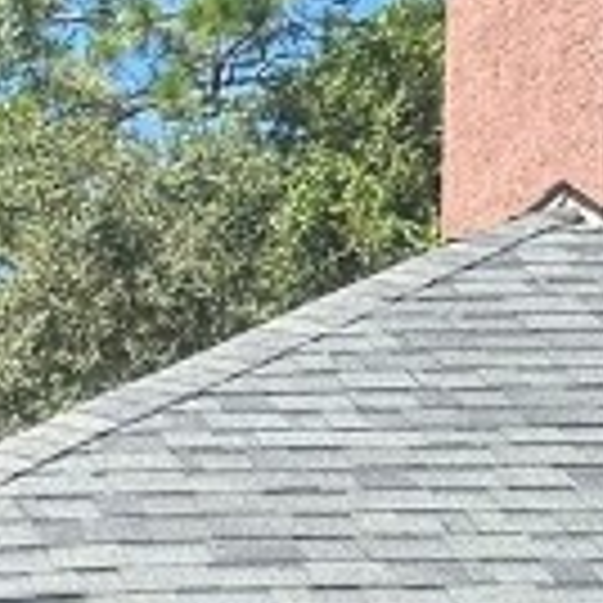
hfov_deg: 9.9
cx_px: -657
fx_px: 3193
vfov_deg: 9.7
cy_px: 1354
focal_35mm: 162
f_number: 1.78
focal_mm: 6.86
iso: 80
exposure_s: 1/1241
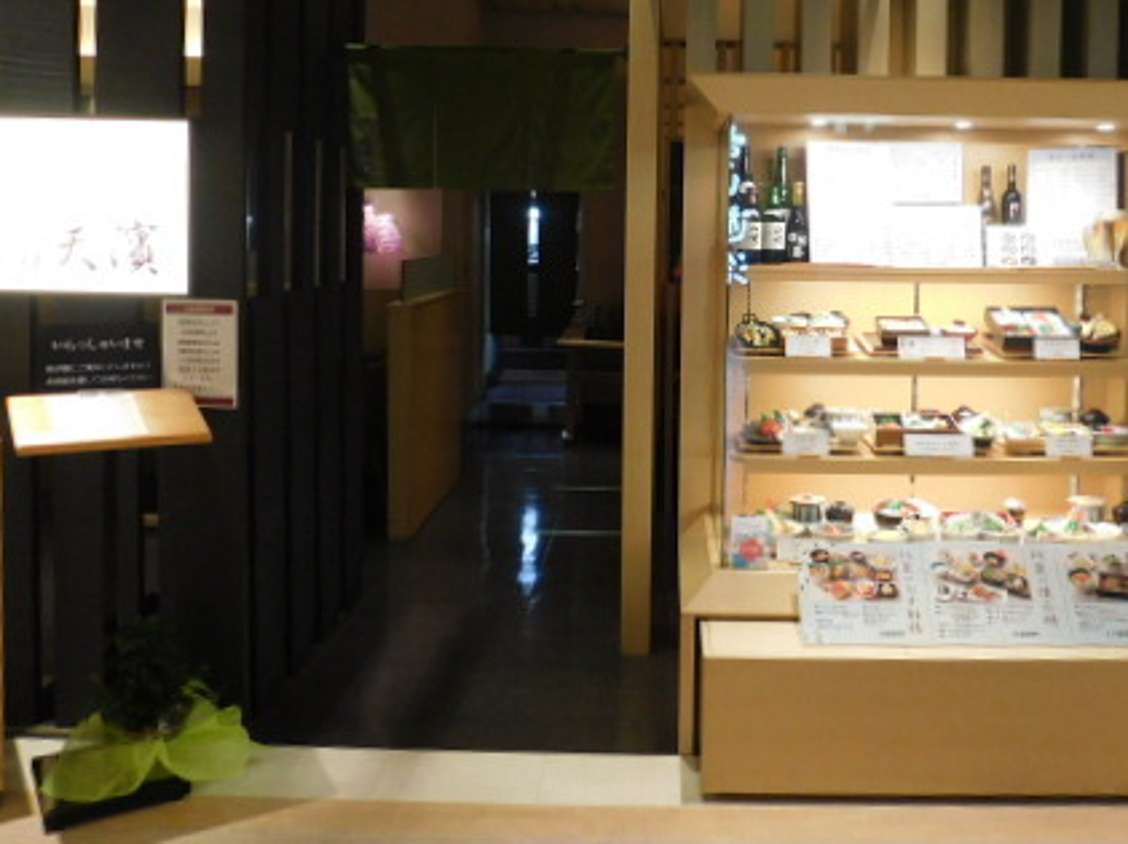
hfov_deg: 52.4
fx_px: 1140
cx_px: 664
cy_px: 276
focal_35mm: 35
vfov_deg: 40.1
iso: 200
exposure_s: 1/30
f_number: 3
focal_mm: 4
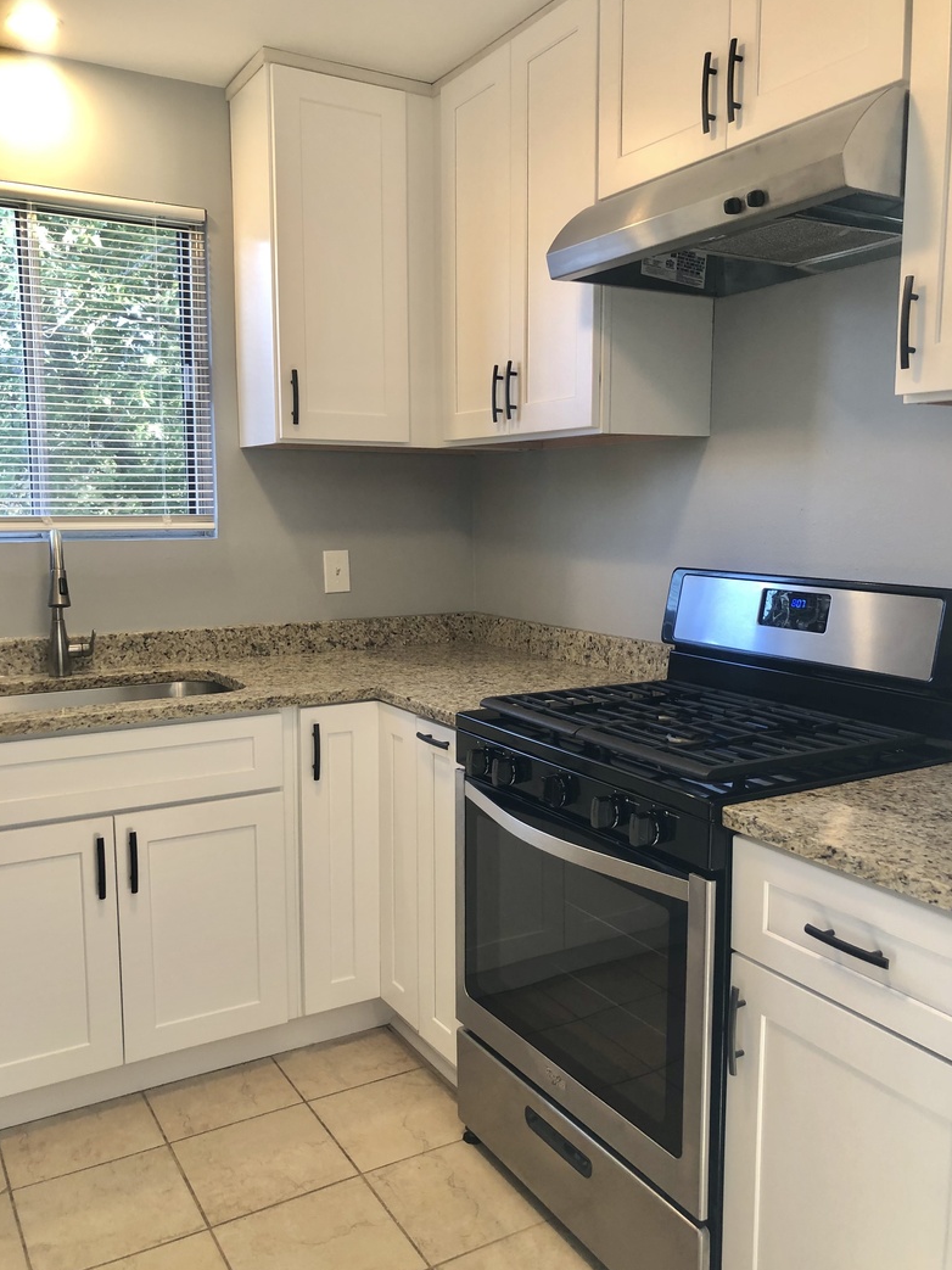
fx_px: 1064
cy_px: 631
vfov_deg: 61.7
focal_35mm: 29
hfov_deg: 48.2
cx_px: 481
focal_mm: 3.99
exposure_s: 1/30
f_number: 1.8
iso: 25
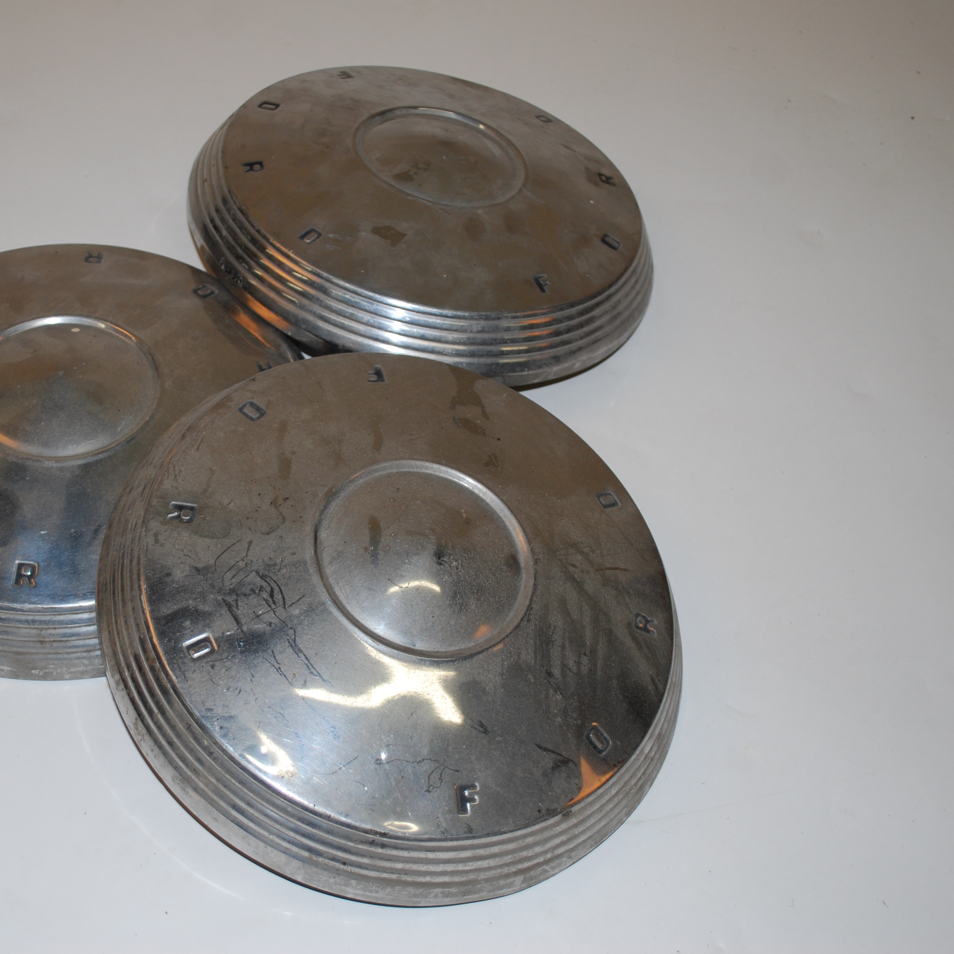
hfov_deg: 36.5
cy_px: 478
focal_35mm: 46
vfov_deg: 36.8
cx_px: 332
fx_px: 1434
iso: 200
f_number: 4.2
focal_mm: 24
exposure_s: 1/60
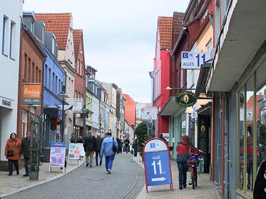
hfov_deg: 23.9
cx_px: 133
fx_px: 630
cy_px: 100
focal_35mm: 82
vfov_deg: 18.0
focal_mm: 13.7
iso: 64
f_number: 3.2
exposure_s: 1/250
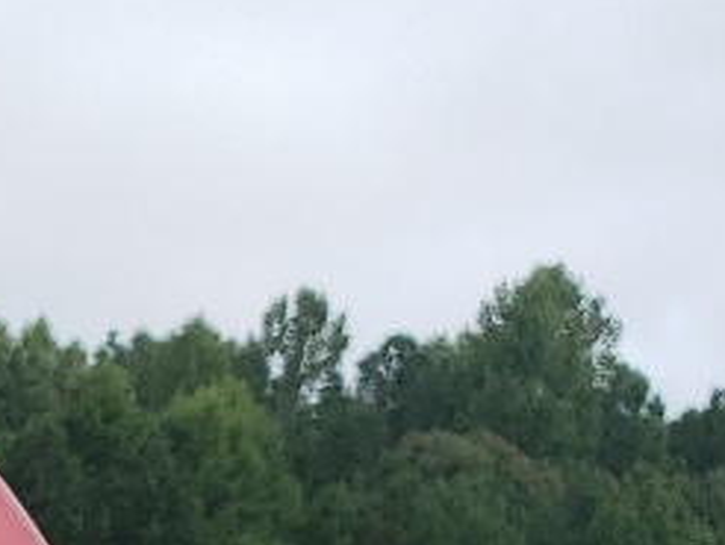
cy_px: 1591
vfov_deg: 7.7
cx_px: -1032
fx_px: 3543
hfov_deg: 10.1
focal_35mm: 169
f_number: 1.5
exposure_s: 1/1667
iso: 50
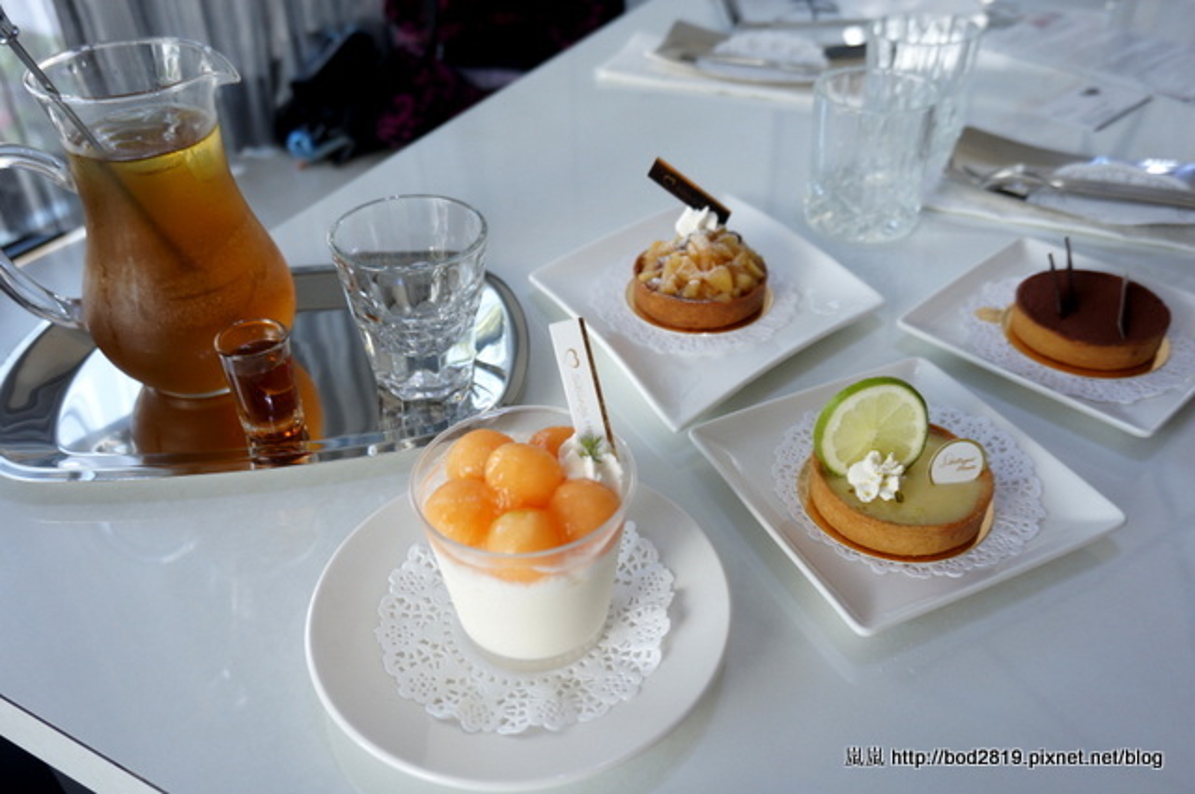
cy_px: 397
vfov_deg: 43.5
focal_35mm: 30
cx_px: 598
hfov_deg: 62.0
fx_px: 995
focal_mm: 20
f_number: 4
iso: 200
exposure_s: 1/60
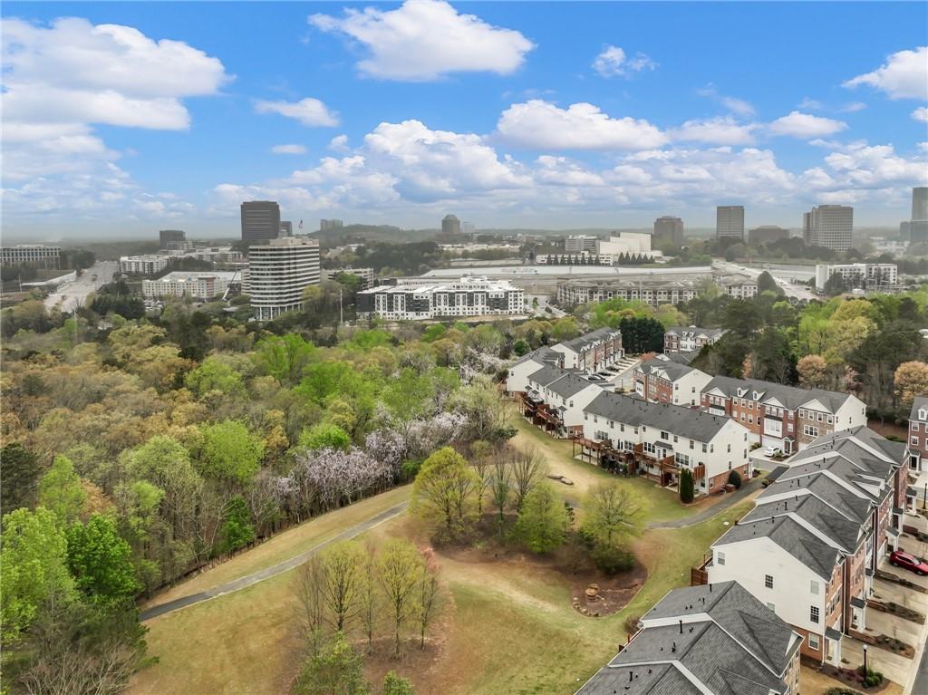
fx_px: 643
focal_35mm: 24
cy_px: 348
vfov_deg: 56.8
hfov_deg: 71.6
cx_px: 464
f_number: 8
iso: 100
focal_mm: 12.29
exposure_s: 1/80
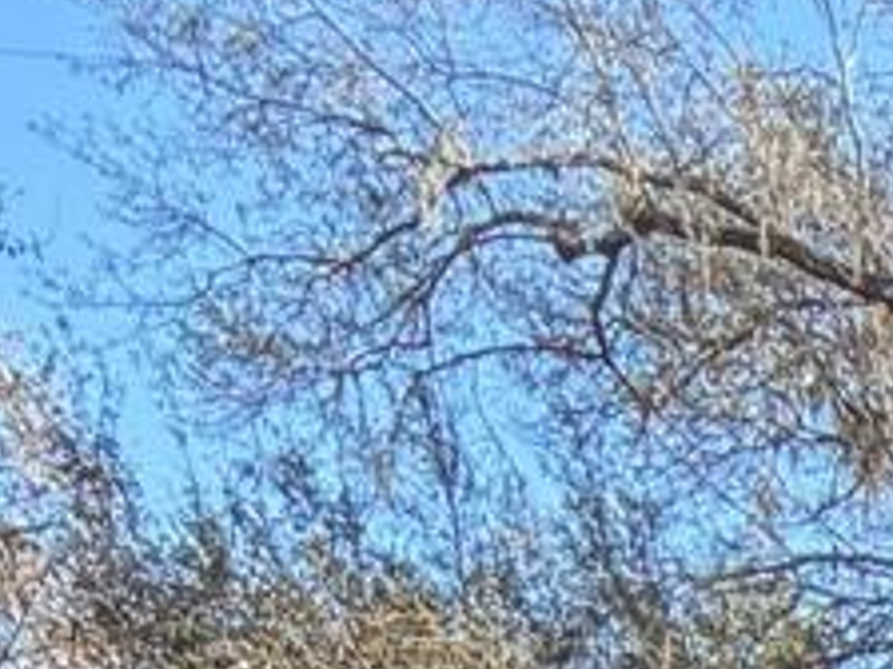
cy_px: 2138
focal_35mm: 100
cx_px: 2001
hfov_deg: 14.6
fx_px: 2580
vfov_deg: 10.0
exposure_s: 1/157
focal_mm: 2.22
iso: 40
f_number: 2.2
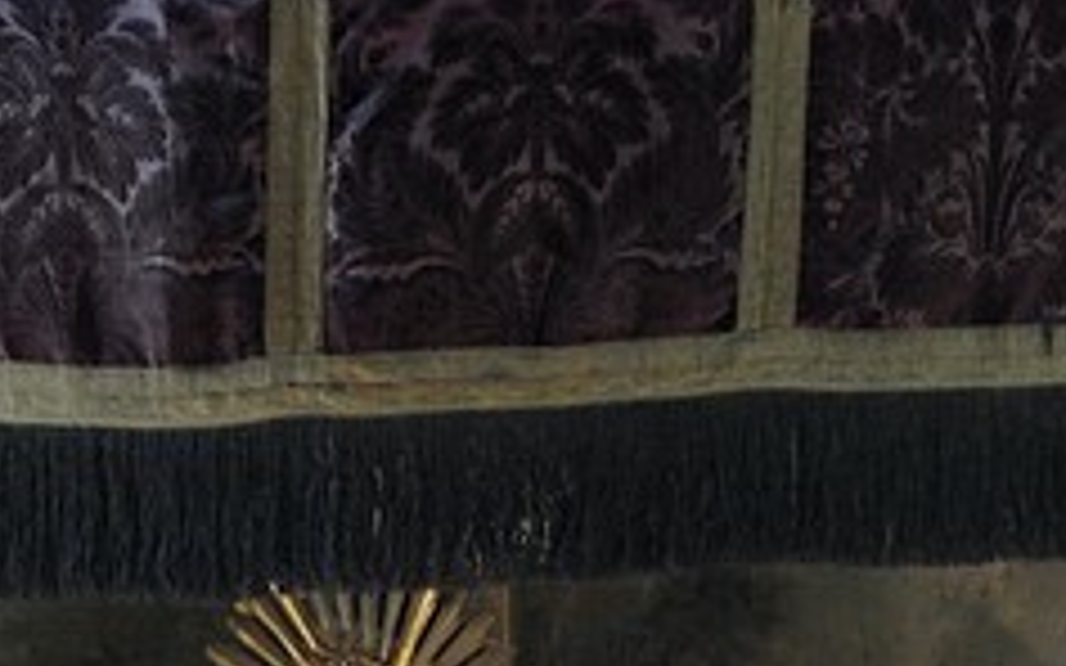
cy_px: 3442
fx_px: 34012
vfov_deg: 1.1
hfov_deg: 1.8
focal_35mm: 1171
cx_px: -126
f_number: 7.1
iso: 800
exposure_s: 1/8
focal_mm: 170
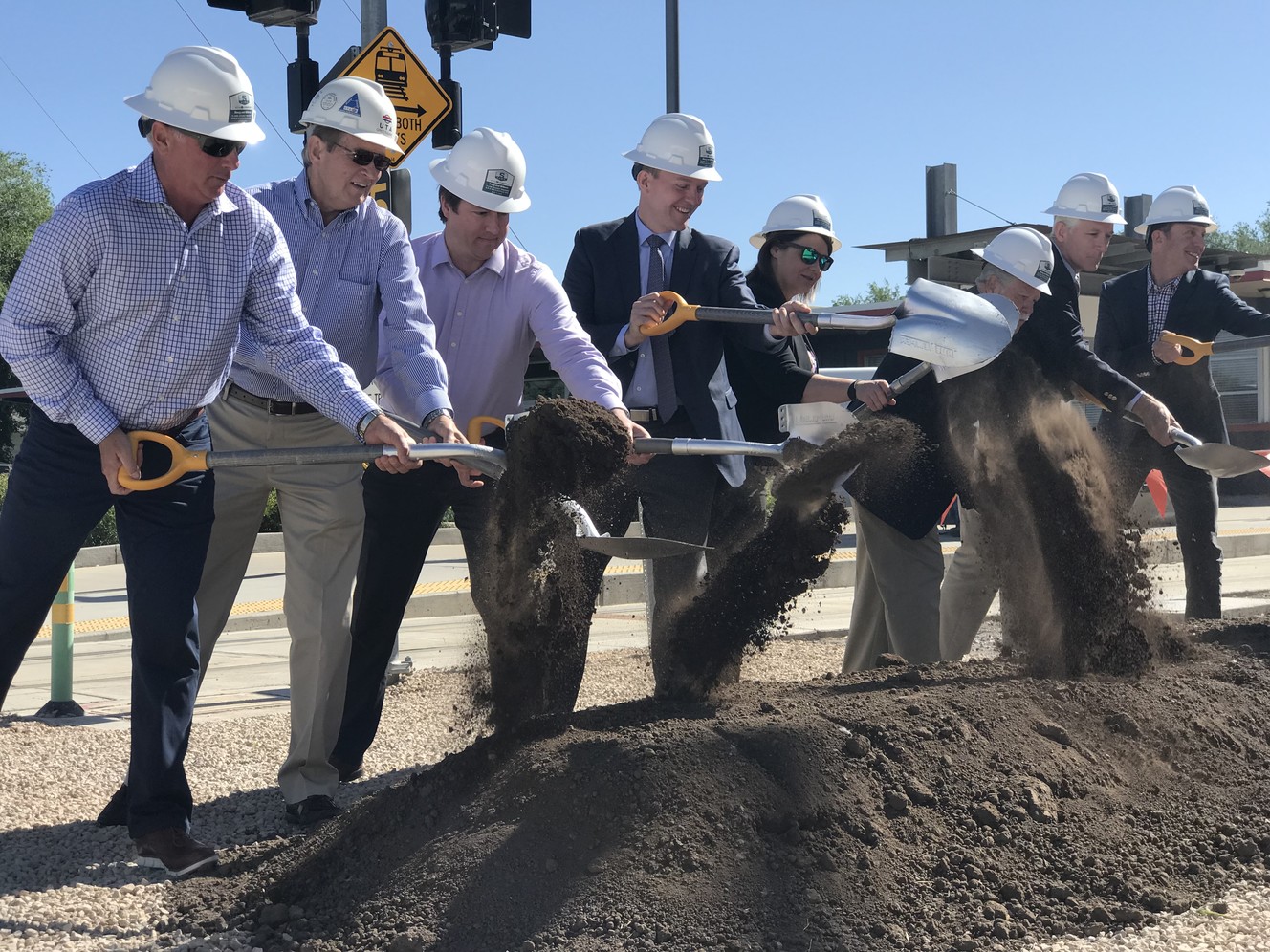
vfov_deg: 25.7
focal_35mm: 57
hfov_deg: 33.8
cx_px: 635
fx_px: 2091
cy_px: 476
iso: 20
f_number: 2.8
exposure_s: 1/630
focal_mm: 6.6
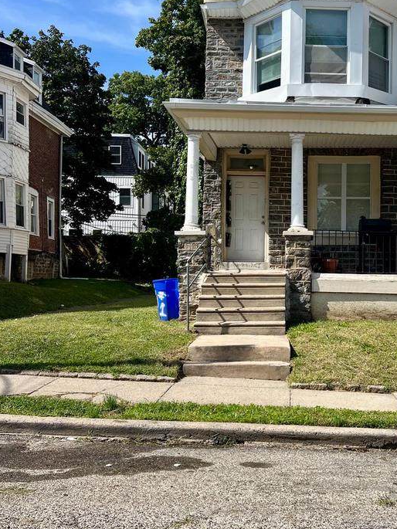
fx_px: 627
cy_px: 252
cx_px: 297
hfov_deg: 34.4
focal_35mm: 41
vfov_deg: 45.8
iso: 50
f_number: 1.5
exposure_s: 1/3968
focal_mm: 5.7
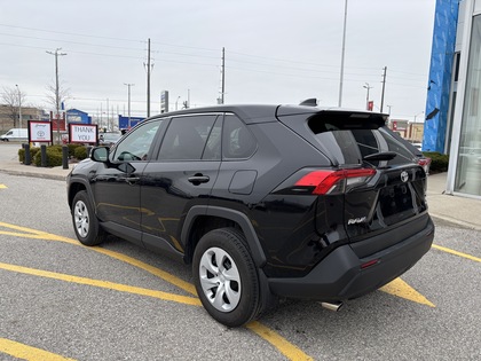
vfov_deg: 53.1
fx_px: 361
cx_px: 240
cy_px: 180
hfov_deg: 67.3
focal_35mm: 26
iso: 50
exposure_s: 1/675
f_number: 1.6
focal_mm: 5.96
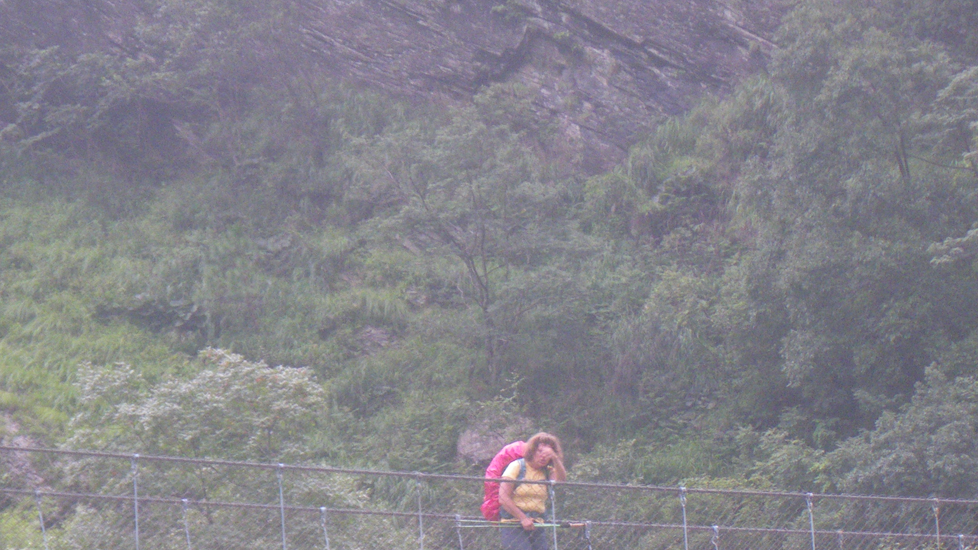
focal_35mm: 212
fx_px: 5498
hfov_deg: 10.2
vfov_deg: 5.7
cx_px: 558
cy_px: 582
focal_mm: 20.6
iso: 250
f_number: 5.2
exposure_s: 1/160
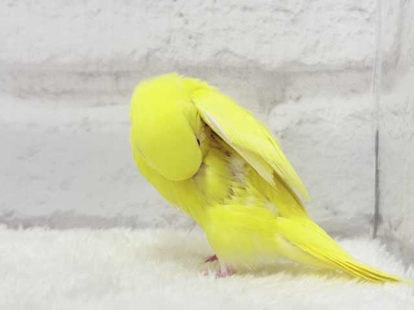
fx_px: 622
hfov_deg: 36.8
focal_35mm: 52
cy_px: 155
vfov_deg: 28.0
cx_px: 207
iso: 32
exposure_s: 1/50
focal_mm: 5.96
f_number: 1.6
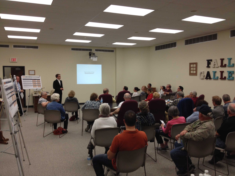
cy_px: 88
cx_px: 118
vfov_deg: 40.7
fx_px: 238
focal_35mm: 35
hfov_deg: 52.6
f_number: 2.4
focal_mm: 4.28
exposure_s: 1/40
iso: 64
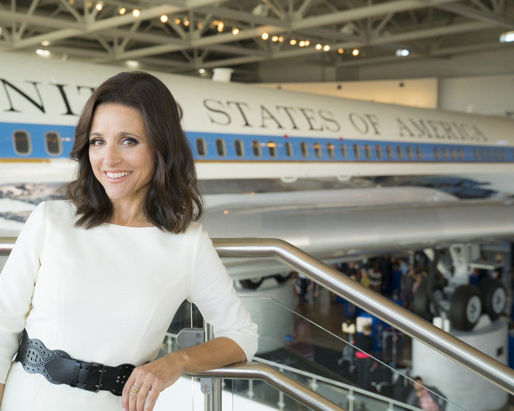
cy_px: 206
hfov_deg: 43.6
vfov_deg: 35.7
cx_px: 208
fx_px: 639
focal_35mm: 42
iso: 400
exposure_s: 1/125
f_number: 4.5
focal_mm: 37
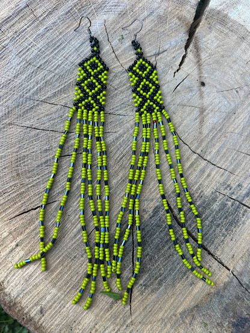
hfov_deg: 53.0
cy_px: 166
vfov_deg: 67.3
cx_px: 125
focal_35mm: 26
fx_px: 250
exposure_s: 1/141
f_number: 1.5
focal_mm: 5.7
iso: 32
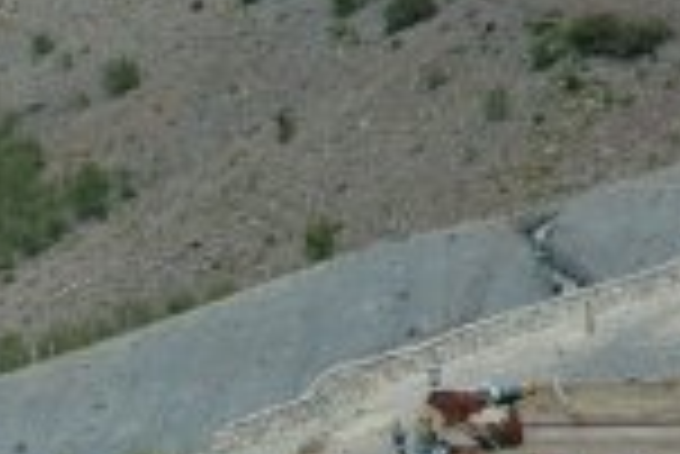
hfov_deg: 4.6
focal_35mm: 443
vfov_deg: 3.1
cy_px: 809
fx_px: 8376
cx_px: -162
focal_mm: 62
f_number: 10
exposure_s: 1/400
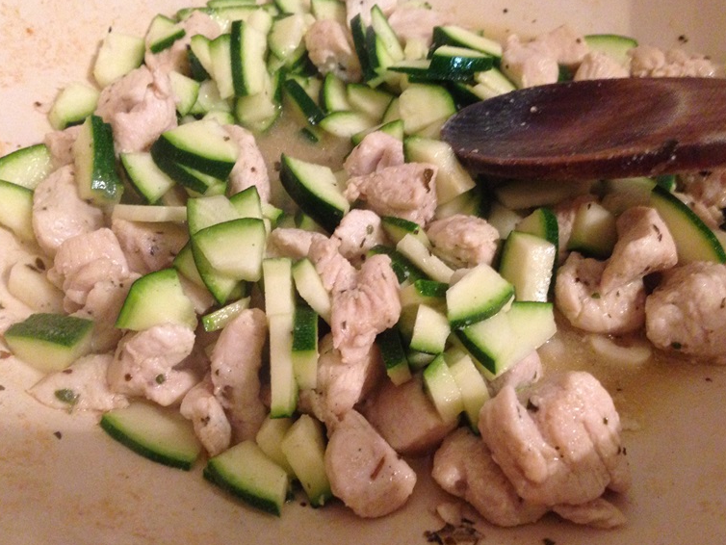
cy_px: 262
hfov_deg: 52.6
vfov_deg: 40.7
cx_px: 361
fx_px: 734
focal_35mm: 35
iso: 500
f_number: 2.4
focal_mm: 4.12
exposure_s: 1/15
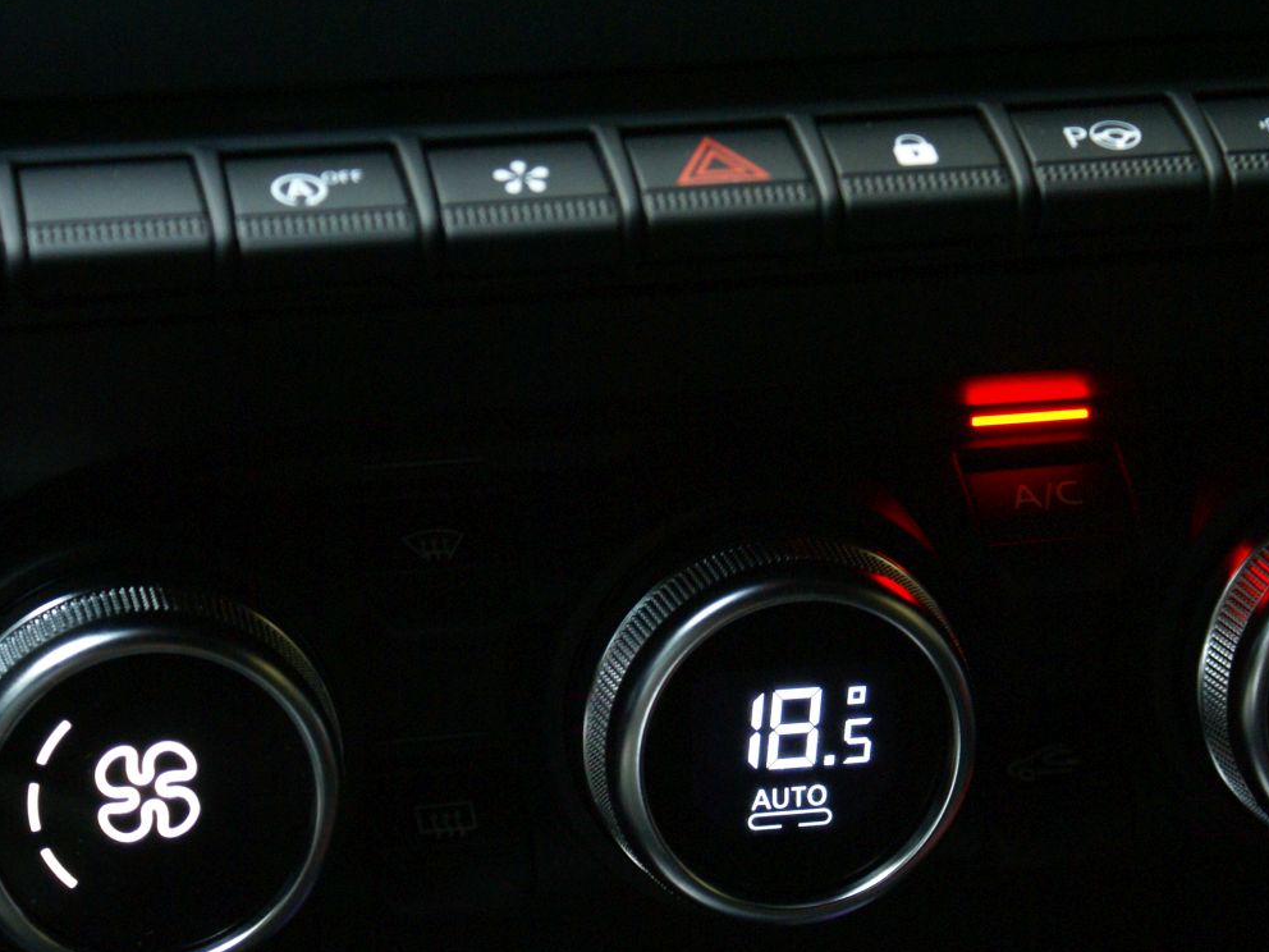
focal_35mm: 131
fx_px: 4802
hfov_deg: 15.1
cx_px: 691
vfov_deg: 11.3
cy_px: 554
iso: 400
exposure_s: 1/13
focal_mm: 60
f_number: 5.6
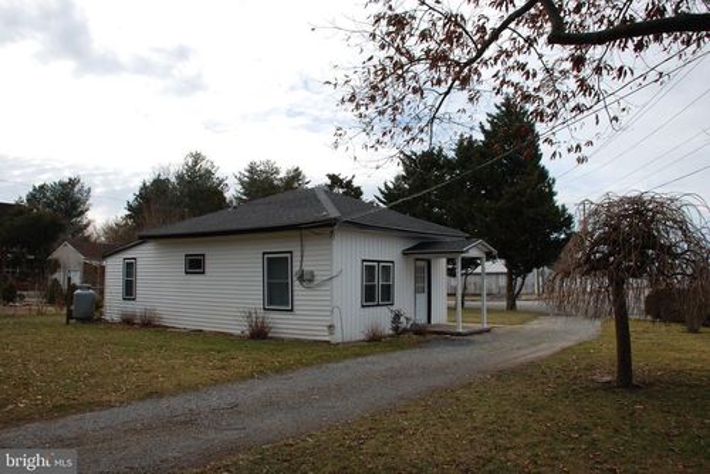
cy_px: 237
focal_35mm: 30
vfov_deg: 43.7
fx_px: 592
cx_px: 355
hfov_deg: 61.9
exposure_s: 1/250
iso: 100
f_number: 8
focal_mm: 20
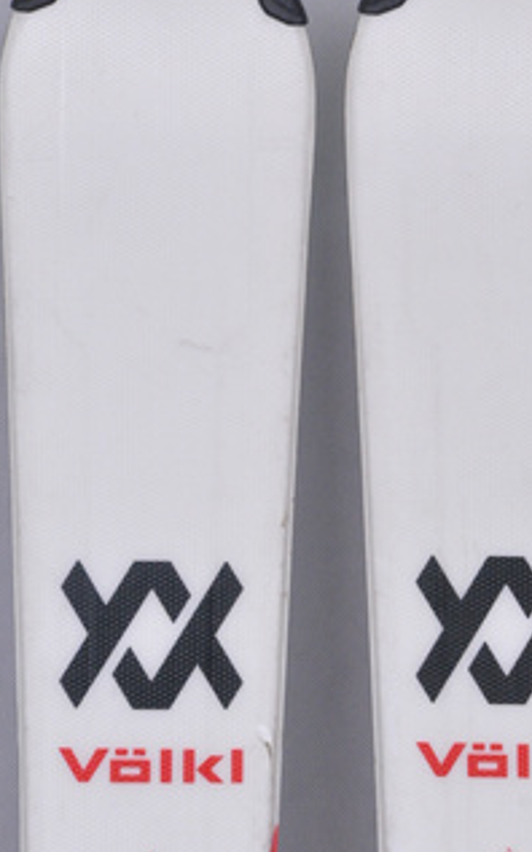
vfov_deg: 9.2
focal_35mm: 228
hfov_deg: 5.8
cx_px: 324
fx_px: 5285
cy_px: 500
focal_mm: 105
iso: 3200
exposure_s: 1/125
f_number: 9.5
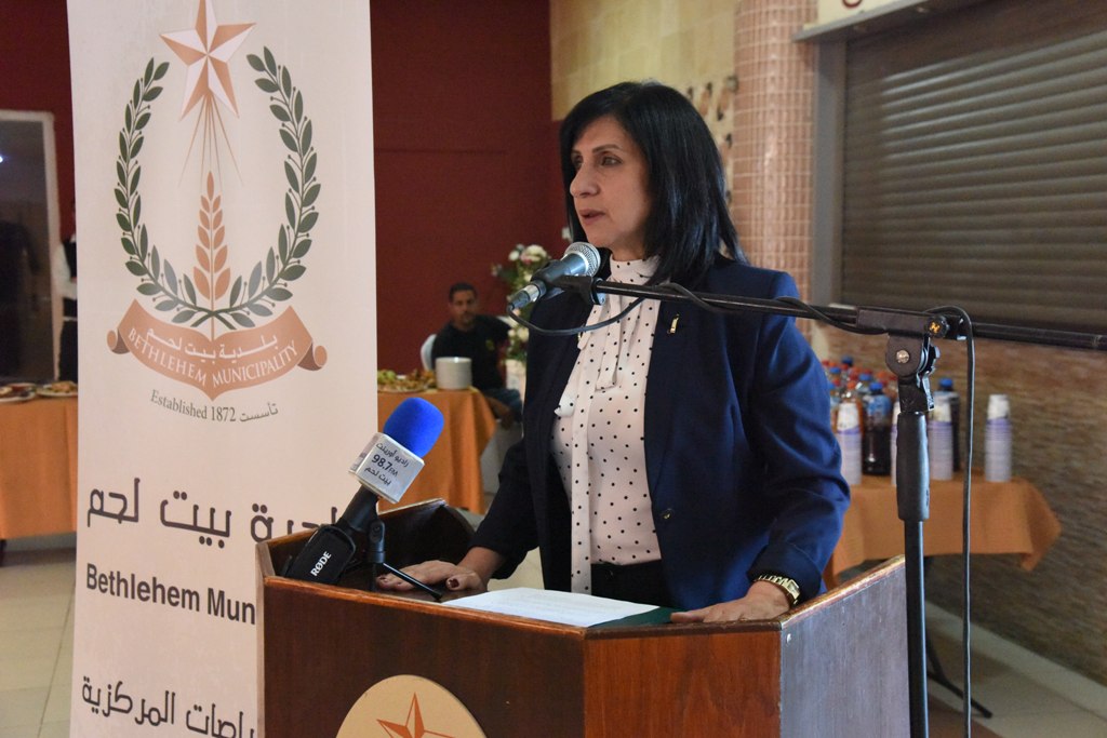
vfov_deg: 28.1
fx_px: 1476
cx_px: 554
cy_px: 369
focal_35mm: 48
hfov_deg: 41.1
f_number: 7.1
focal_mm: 48
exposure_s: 1/200
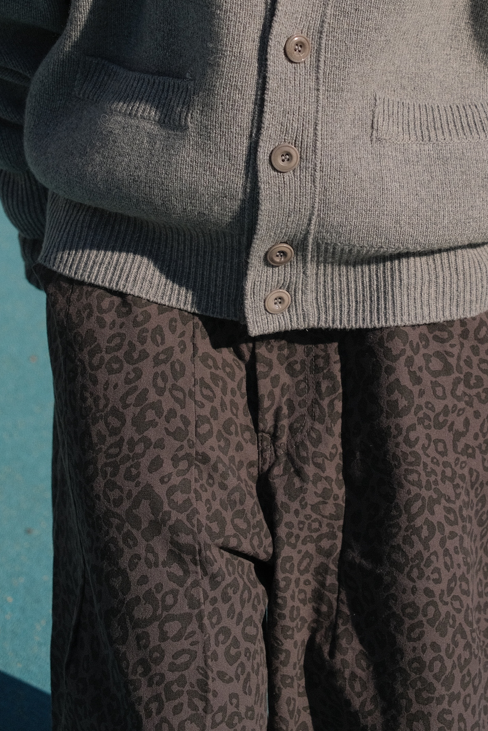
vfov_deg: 28.7
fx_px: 1403
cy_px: 172
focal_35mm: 69
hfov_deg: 19.7
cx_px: 292
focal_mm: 27.6
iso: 400
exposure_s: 1/8000
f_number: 2.8
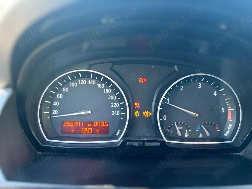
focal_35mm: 26
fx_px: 189
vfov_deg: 53.1
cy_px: 94
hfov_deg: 67.3
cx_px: 126
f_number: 1.5
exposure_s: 1/56
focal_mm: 5.7
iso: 160
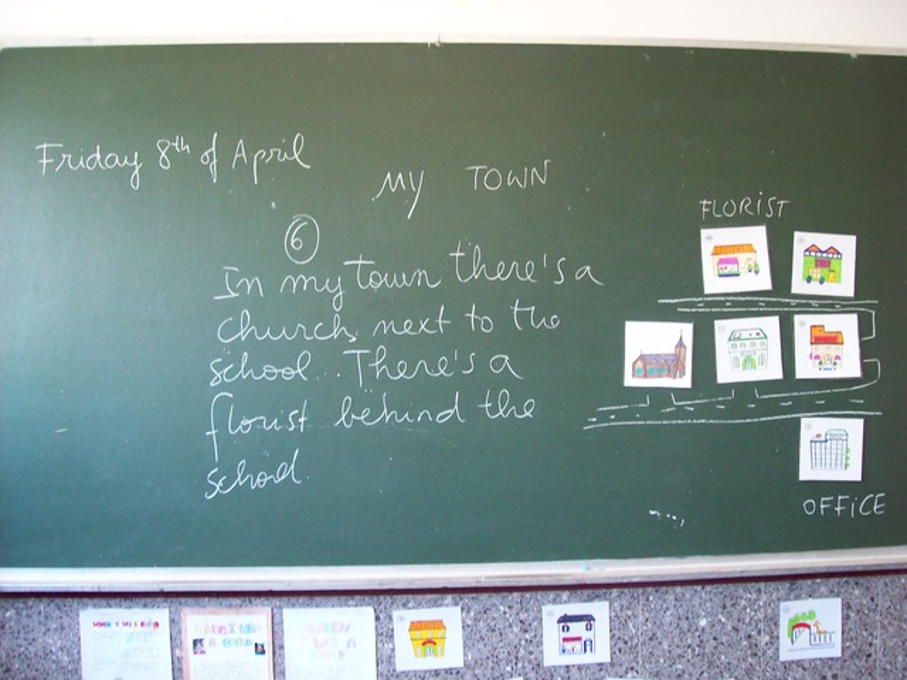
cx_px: 454
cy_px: 340
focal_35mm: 36
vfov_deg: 39.7
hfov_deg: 51.4
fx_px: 943
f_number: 2.7
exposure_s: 1/27.8
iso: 160
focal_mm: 6
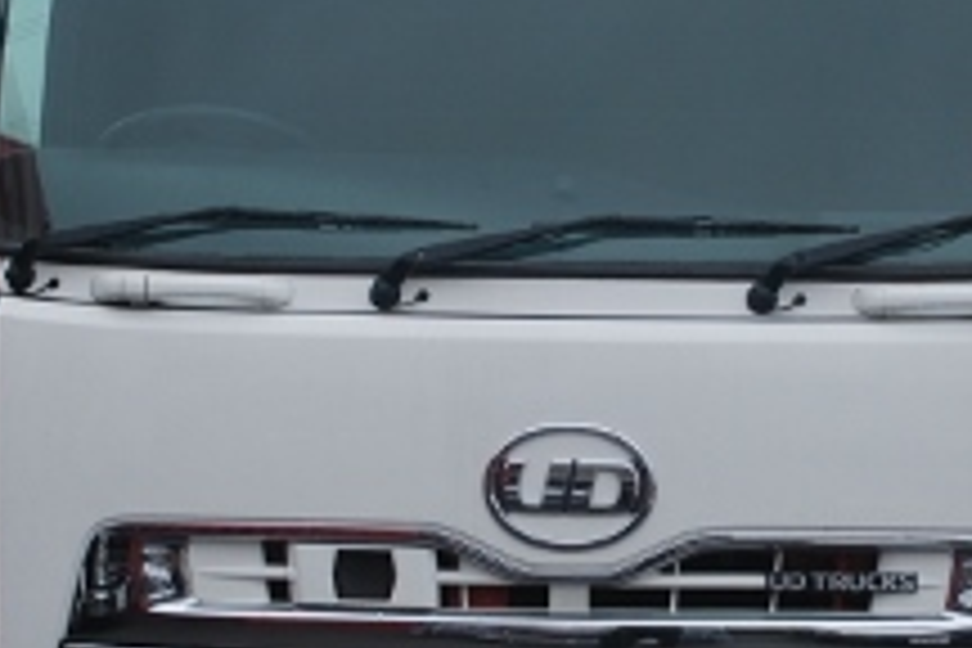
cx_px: 585
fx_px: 2646
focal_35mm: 98
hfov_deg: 20.8
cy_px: 351
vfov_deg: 14.0
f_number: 4
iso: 140
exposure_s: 1/500
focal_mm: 22
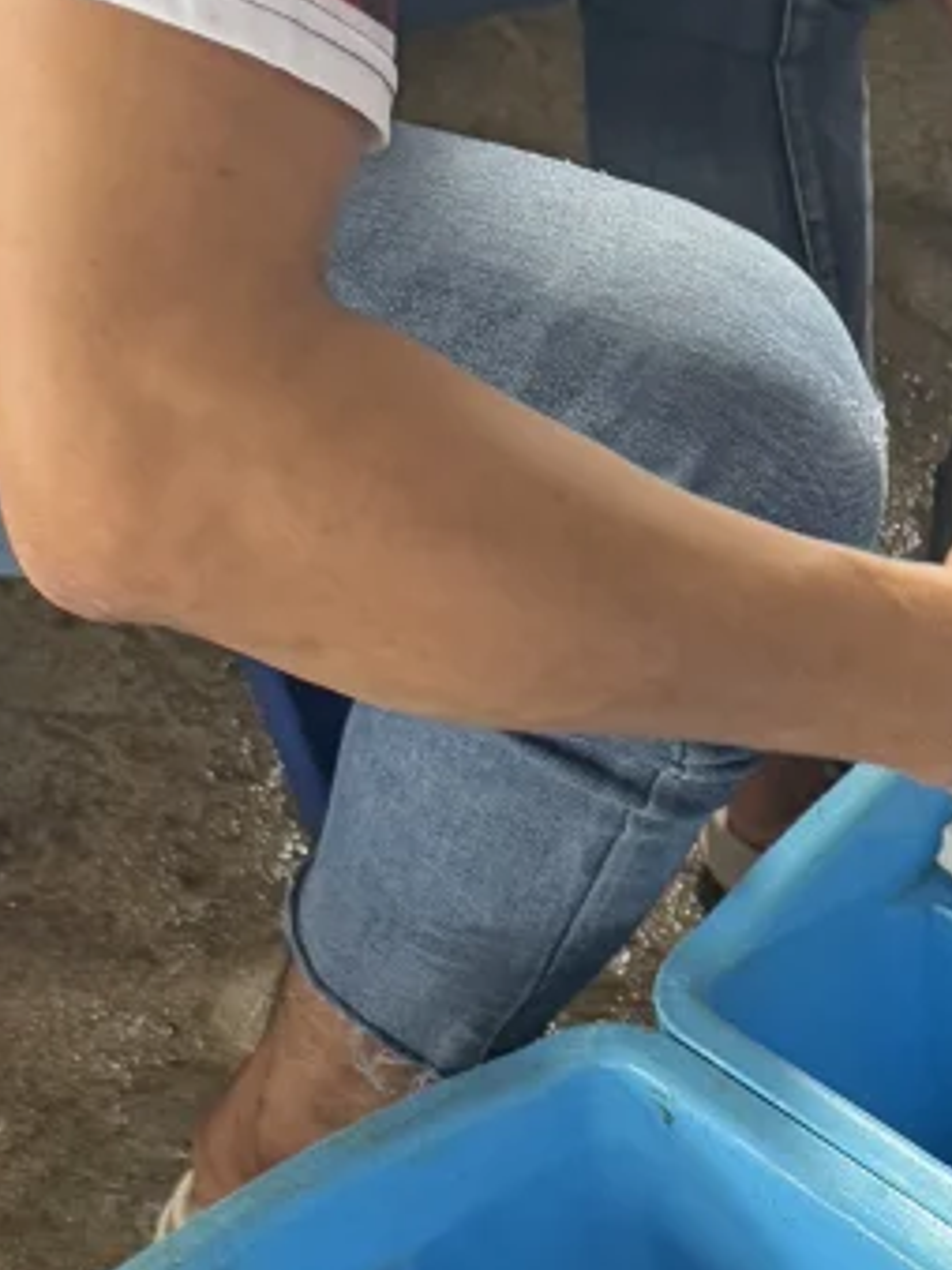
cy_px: 1873
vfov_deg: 17.4
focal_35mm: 102
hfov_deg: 13.6
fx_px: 3743
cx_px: 1454
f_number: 1.78
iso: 200
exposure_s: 1/101
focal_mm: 6.76
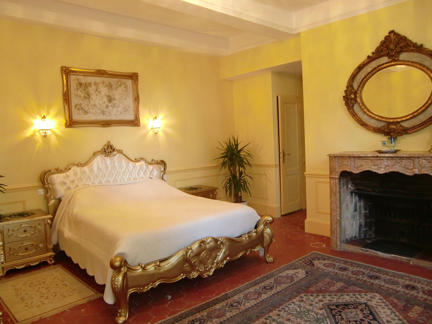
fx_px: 349
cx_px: 216
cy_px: 162
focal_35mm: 28
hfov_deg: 63.4
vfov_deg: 49.7
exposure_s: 1/50
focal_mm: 4.9
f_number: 2.6
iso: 400
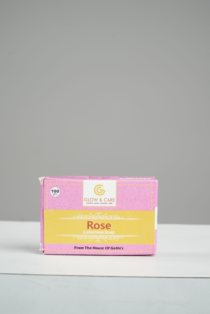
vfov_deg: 13.1
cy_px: 157
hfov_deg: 8.7
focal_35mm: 157
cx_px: 105
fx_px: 1373
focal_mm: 105
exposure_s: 1/100
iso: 160
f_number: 8
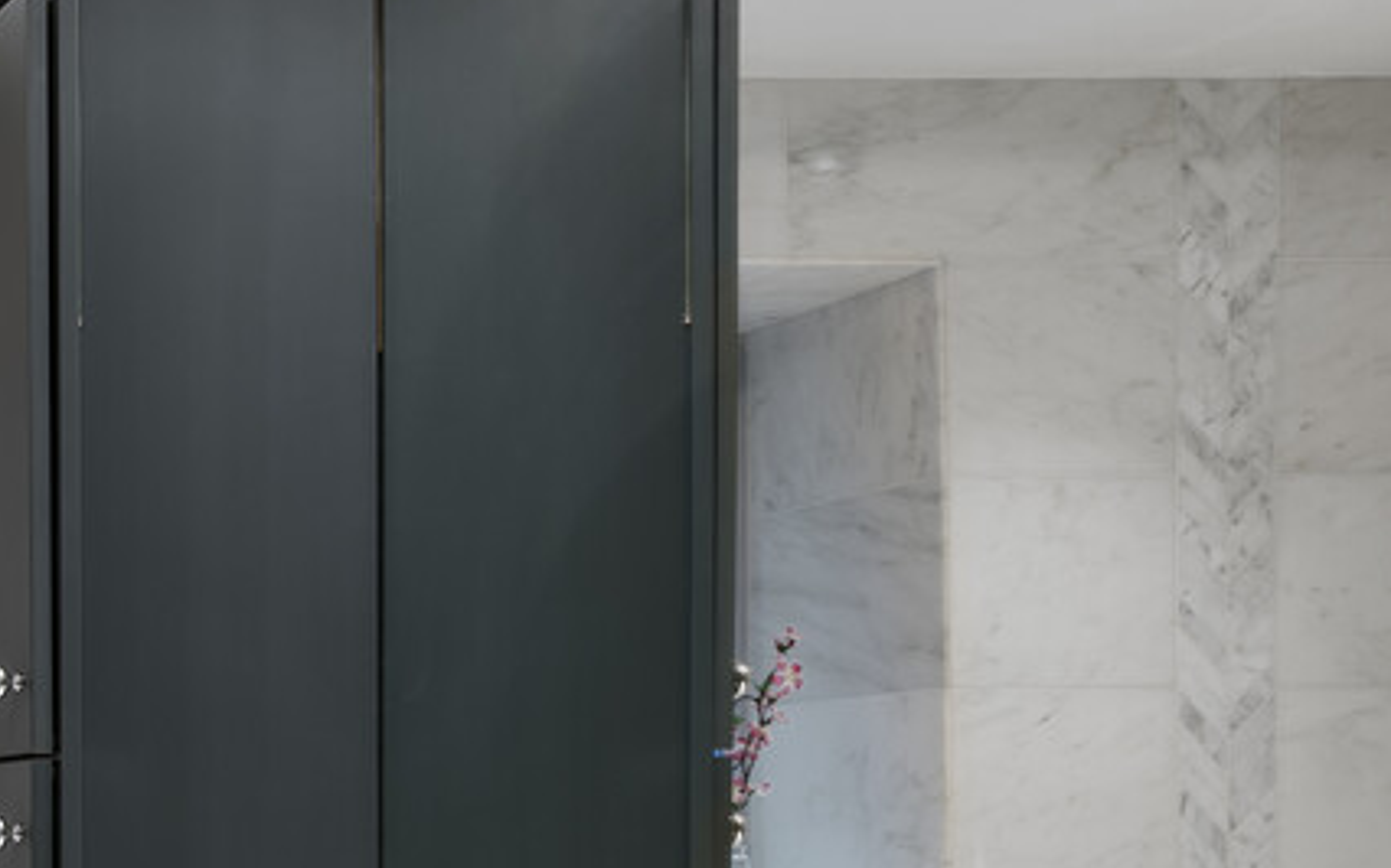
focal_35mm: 61
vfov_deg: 20.4
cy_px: 940
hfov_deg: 23.2
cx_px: -927
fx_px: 2312
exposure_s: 1
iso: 80
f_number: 18
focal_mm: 17
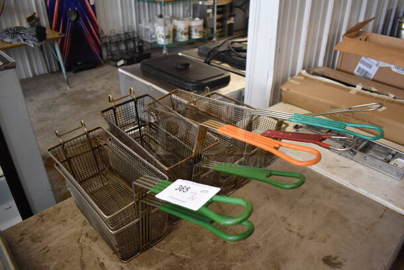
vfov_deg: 48.0
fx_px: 303
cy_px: 135
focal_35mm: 27
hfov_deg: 67.3
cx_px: 202
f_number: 3.5
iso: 1100
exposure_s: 1/125
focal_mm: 18
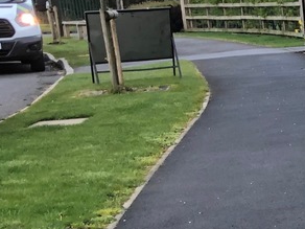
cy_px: 255
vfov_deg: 10.2
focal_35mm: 144
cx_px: 725
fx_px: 1269
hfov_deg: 11.4
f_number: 1.8
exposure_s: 1/120
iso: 64
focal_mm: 4
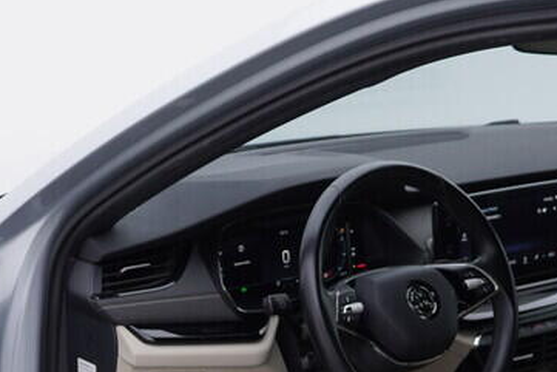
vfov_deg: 13.1
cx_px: 173
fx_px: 1579
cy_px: 459
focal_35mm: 102
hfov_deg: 19.9
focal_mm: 24
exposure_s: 1/60
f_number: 4
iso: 125
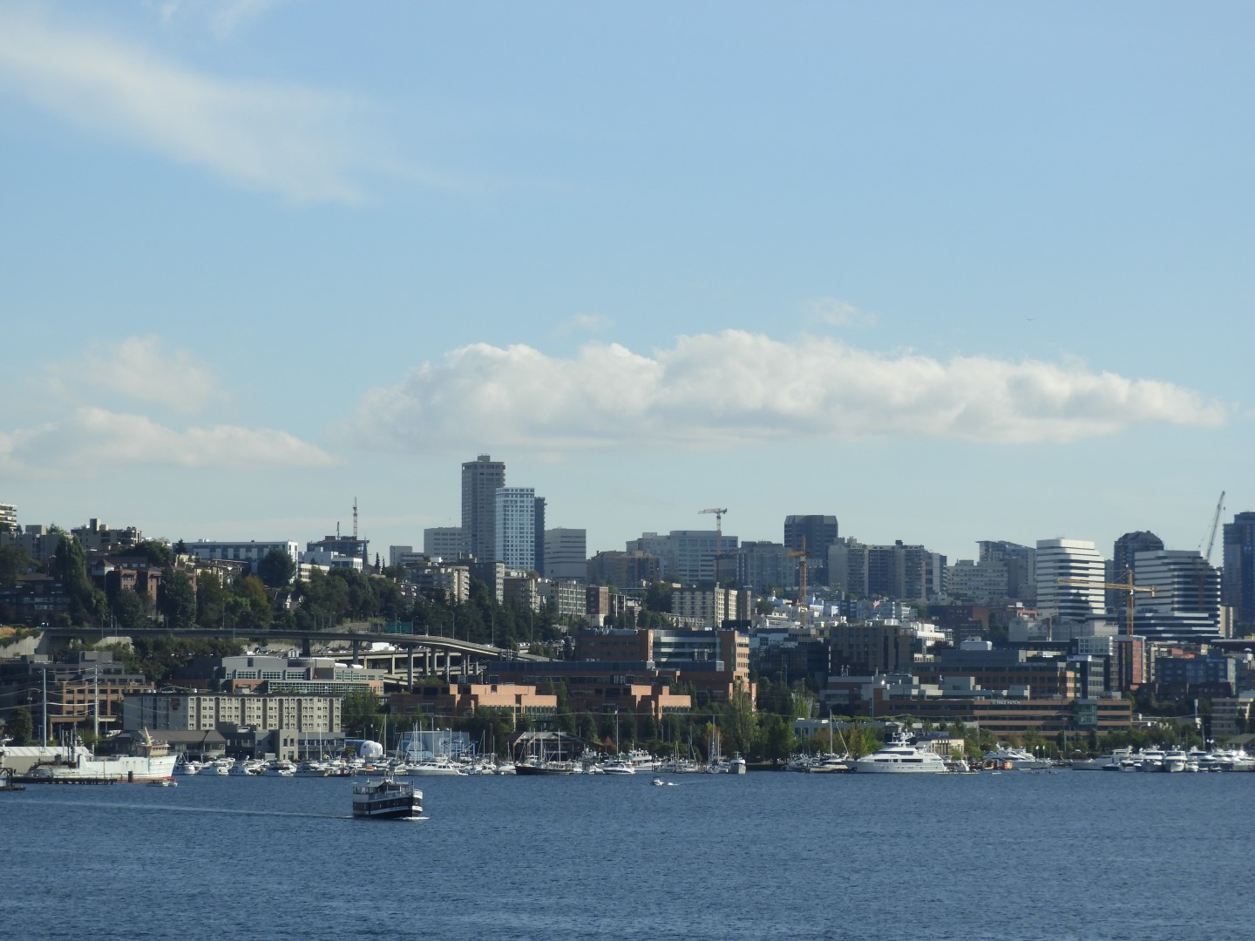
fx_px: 5438
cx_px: 628
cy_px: 470
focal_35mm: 150
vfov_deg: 9.9
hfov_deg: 13.2
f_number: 5.2
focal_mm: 26.9
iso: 100
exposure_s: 1/800
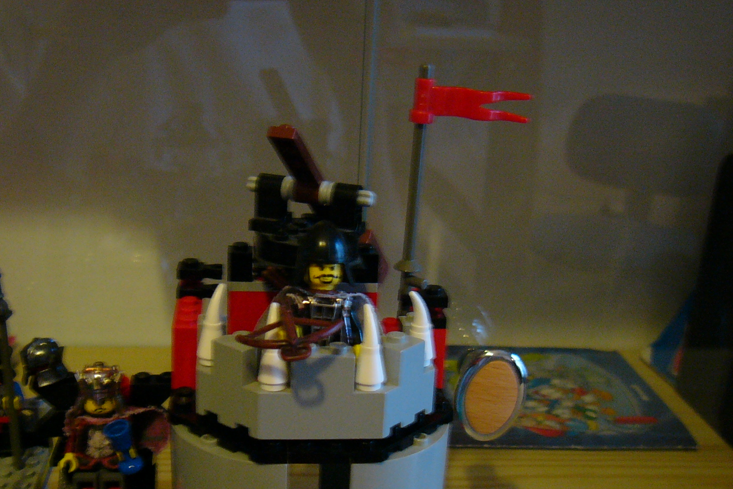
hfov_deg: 43.6
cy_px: 321
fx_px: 916
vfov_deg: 29.7
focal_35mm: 45
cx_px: 329
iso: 200
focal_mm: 5.8
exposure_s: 1/8
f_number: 2.8
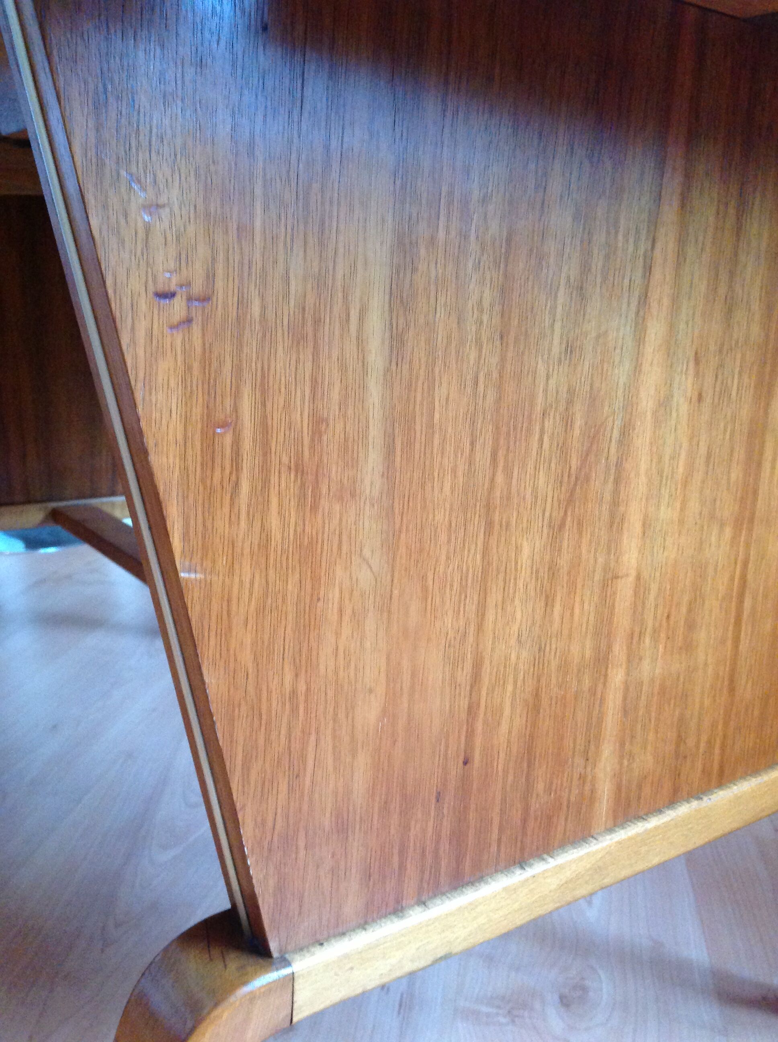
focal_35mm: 35
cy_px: 521
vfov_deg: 52.7
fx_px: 1052
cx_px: 389
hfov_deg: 40.6
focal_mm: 4.28
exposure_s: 1/15
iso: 400
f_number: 2.4
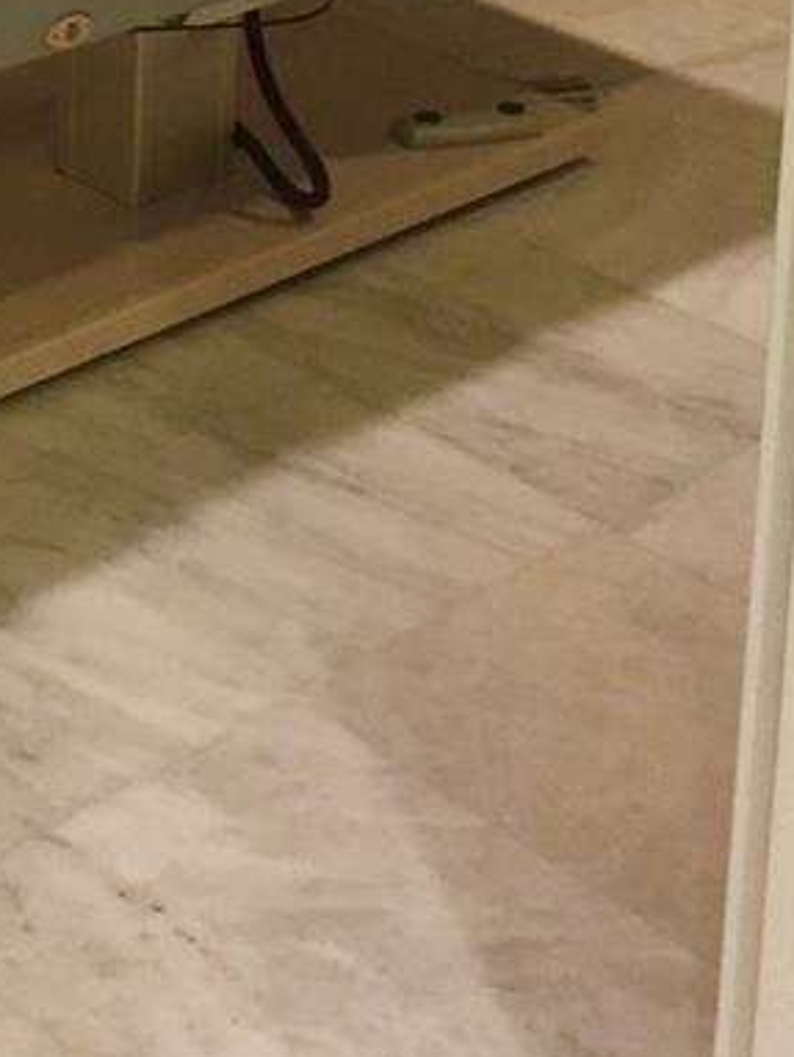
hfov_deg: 16.0
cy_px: -498
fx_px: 2780
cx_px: 77
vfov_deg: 19.1
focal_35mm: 91
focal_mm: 4.15
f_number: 2.2
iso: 160
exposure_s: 1/30
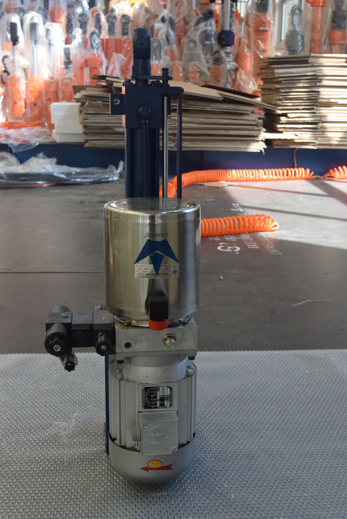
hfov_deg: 27.6
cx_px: 174
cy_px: 260
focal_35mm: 49
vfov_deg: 40.3
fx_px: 707
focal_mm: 18.2
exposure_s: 1/500
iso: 1800
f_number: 4.5
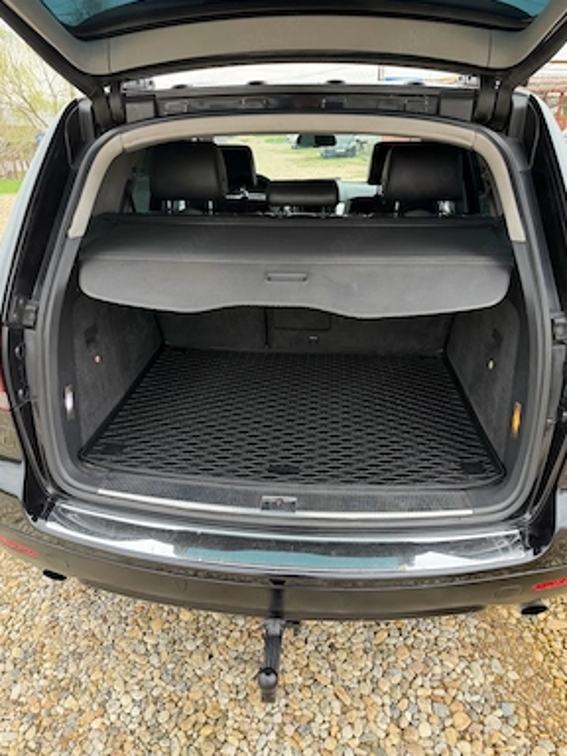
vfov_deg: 69.4
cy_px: 388
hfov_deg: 54.9
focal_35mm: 25
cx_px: 278
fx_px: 546
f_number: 1.78
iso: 160
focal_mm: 6.76
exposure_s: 1/220
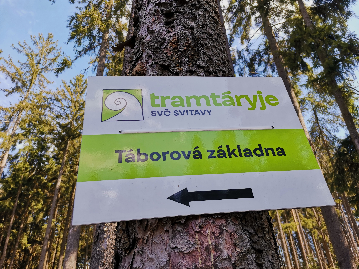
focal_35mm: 26
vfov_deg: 53.1
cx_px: 180
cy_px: 134
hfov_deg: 67.3
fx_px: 270
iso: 50
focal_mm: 4.75
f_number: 1.8
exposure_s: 1/568
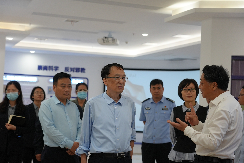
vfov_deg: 20.6
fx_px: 448
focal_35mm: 66
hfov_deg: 30.5
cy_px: 82
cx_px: 122
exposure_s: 1/160
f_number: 4
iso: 800
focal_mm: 66
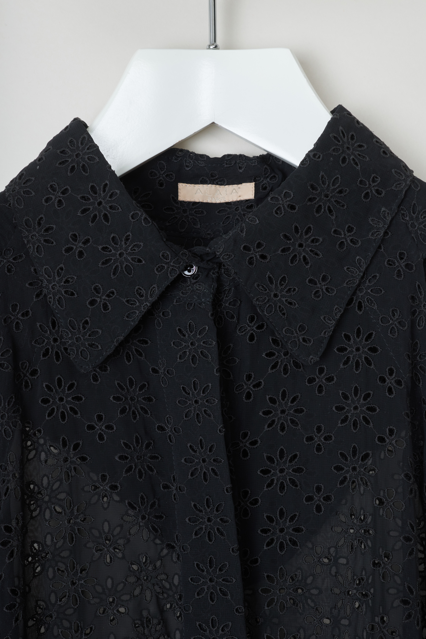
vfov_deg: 33.4
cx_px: 213
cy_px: 320
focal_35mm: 60
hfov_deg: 22.6
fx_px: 1065
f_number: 13
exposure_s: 1/200
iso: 200
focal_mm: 40
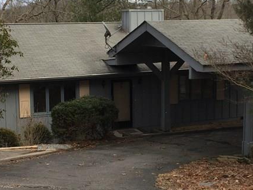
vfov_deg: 21.3
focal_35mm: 69
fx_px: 505
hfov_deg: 28.1
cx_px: 134
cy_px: 80
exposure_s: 1/412
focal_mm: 4.15
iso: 32
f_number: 2.2
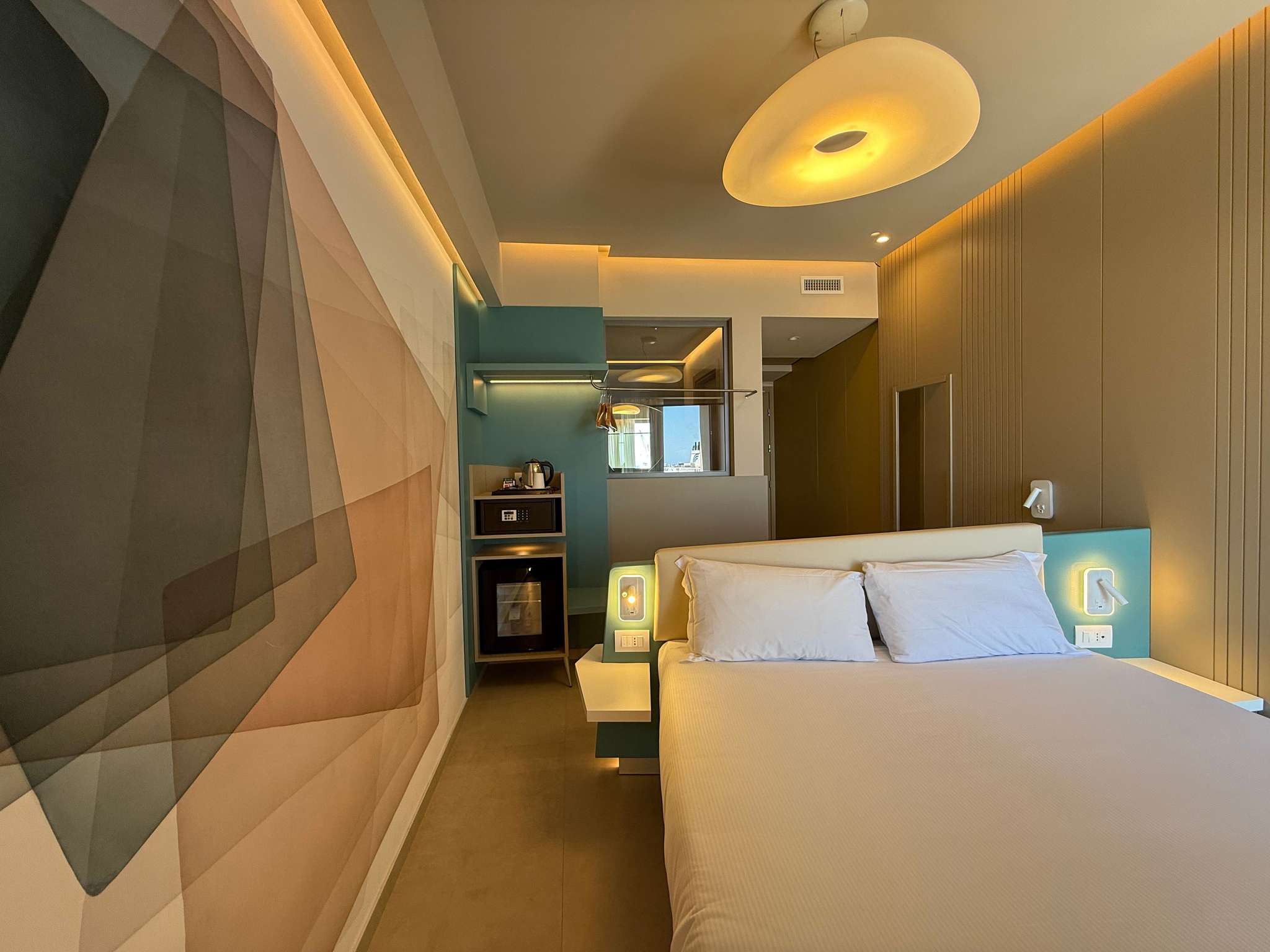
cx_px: 635
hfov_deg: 102.1
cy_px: 476
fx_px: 514
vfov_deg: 85.7
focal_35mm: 14
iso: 80
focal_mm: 2.22
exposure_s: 1/99
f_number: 2.2
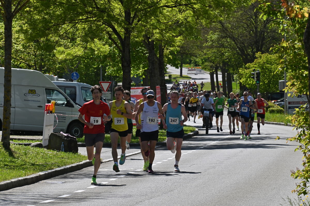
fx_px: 2582
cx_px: 155
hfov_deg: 6.9
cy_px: 103
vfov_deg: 4.6
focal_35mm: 300
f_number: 22
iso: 640
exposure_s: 1/320
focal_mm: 300
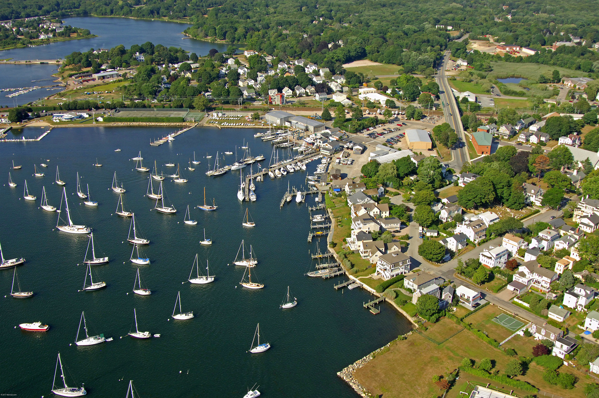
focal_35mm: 36
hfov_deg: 53.2
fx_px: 598
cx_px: 300
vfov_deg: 36.8
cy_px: 199
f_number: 6.3
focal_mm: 24
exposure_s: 1/1000
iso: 400
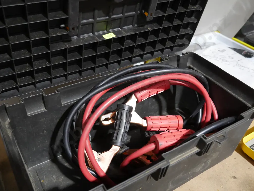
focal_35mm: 36
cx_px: 127
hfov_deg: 51.3
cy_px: 96
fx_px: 264
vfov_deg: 39.7
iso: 1600
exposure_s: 1/60
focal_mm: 18
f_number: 4
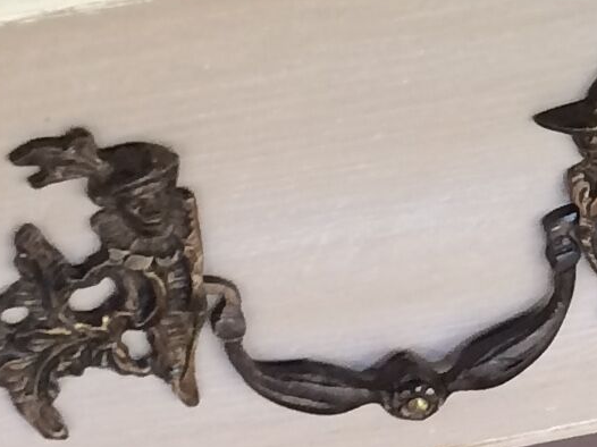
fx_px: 3103
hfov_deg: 10.4
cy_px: -110
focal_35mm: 180
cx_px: 1061
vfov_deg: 8.1
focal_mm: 4.15
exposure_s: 1/30
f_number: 2.2
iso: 80
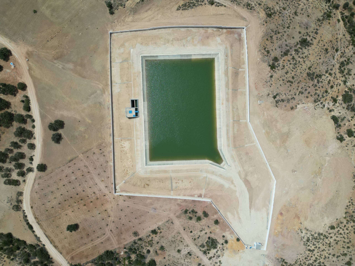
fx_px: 246
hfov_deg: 71.6
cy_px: 133
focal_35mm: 24
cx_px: 178
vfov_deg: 56.8
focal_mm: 6.72
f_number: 1.7
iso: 110
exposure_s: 1/5000
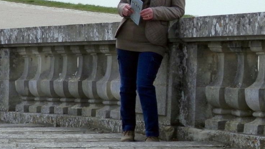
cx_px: 150
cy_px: 2
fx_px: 1455
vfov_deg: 5.9
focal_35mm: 207
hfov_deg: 10.4
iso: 80
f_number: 4.8
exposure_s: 1/500
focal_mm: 15.8
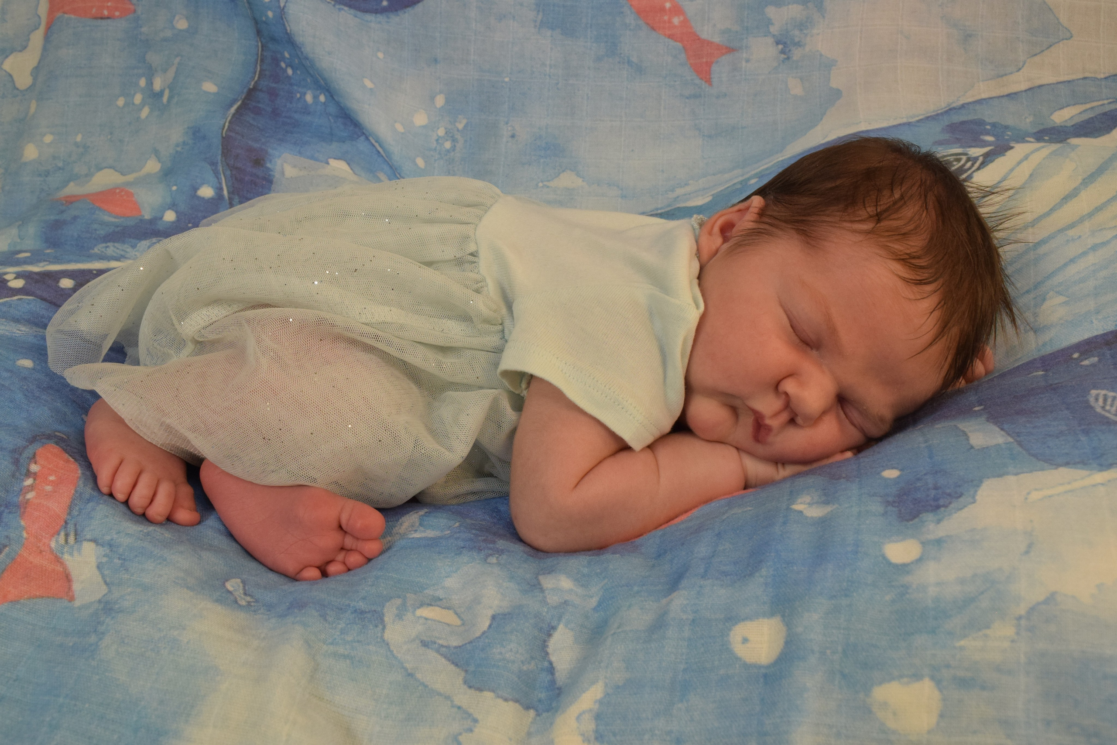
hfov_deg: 57.2
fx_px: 1024
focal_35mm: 33
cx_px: 558
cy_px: 372
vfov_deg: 40.0
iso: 1000
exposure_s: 1/50
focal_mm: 22
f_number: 11
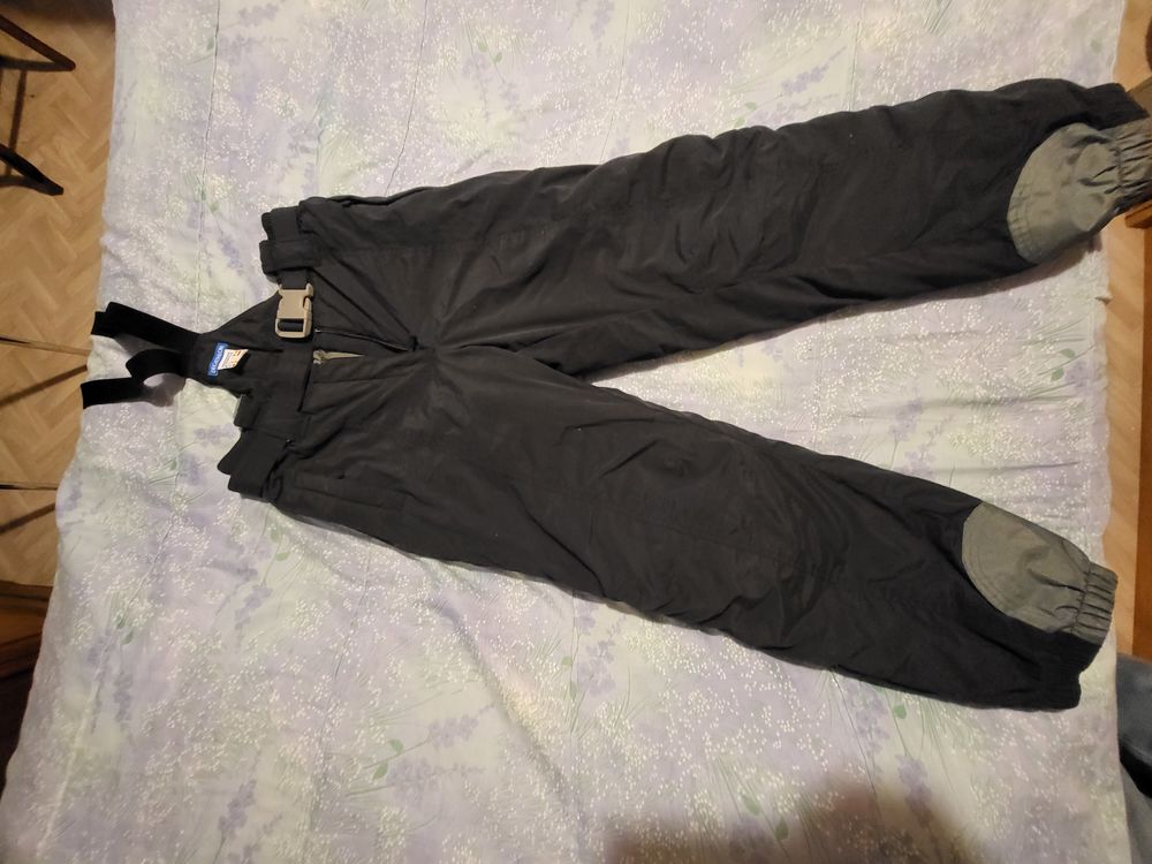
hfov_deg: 106.2
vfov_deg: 89.9
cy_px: 432
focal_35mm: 13
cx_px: 576
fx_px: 433
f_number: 2.2
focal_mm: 1.74
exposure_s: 1/33
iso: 640
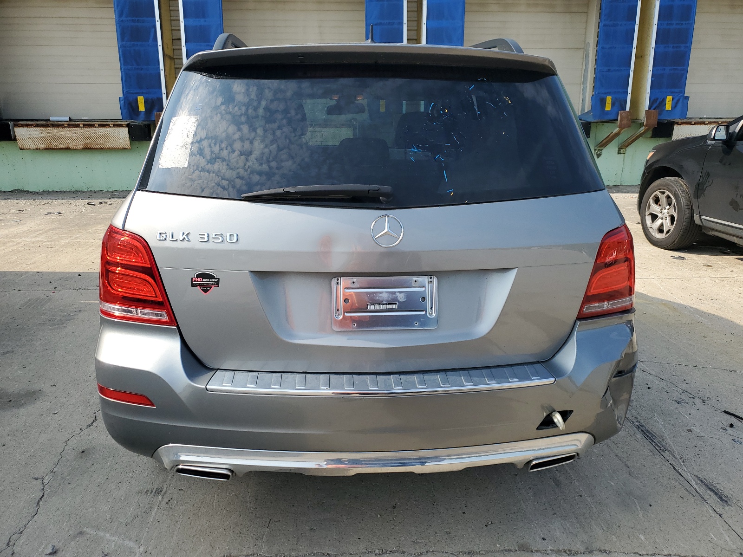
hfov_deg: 67.3
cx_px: 372
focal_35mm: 26
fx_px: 558
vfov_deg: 53.1
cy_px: 278
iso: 50
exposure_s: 1/1667
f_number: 1.5
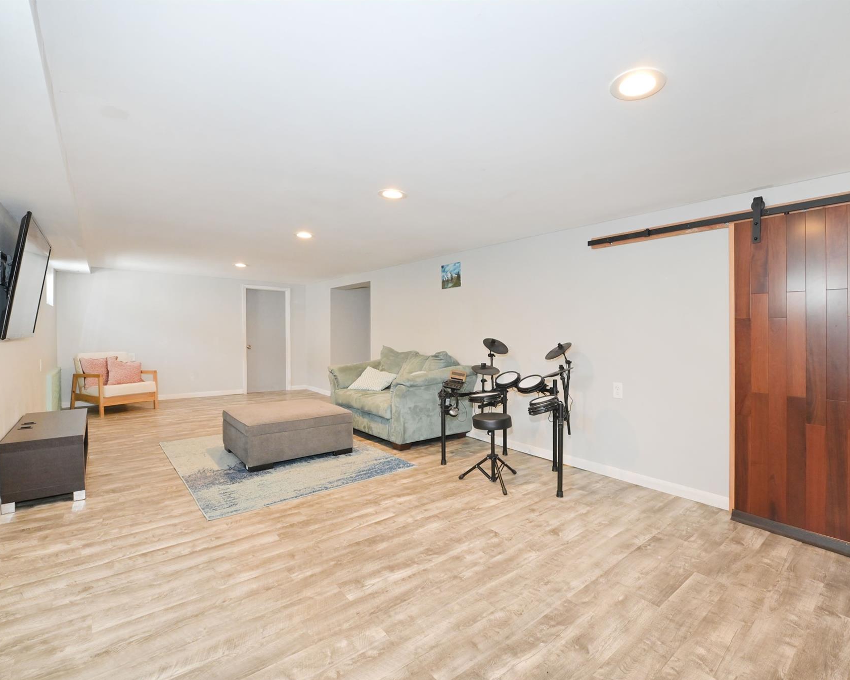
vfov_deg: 80.4
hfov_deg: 92.7
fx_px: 402
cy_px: 342
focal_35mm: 16
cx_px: 474
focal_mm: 14
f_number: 7.1
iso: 2000
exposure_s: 1/80
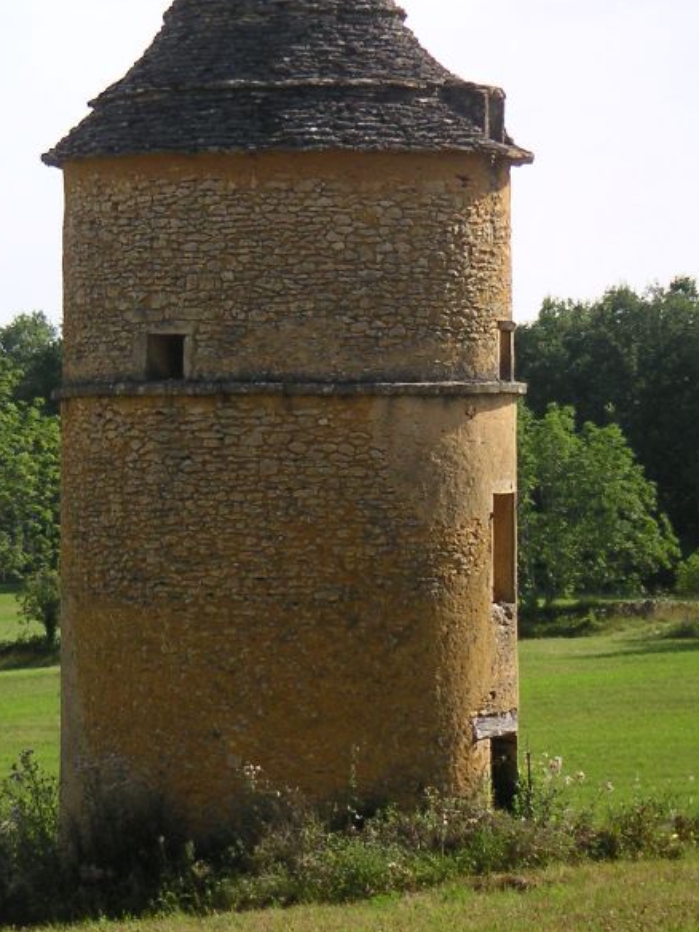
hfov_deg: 9.8
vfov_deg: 13.0
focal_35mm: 152
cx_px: 255
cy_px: 372
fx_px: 4092
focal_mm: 14.4
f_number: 3.7
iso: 64
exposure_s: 1/500
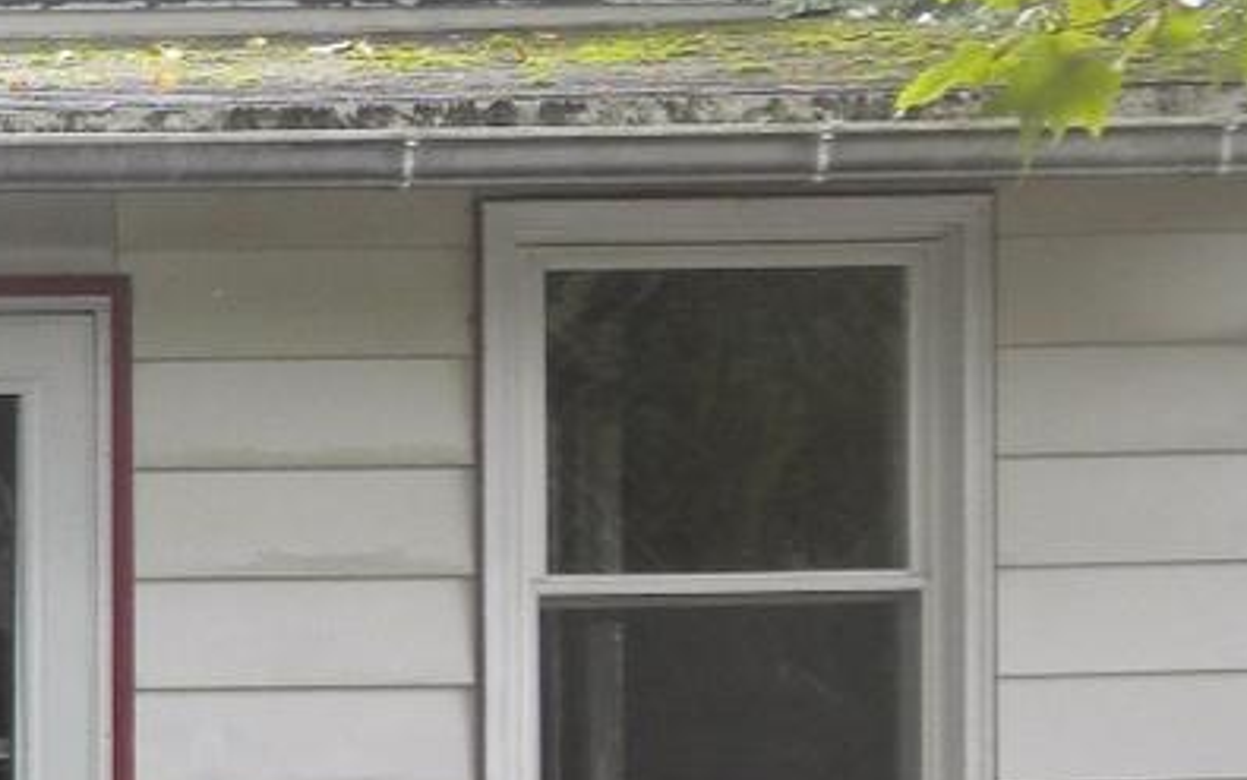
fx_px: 4317
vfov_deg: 10.3
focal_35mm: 127
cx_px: -597
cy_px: 717
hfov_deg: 15.3
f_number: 3.5
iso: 93
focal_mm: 6.6
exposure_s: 1/55
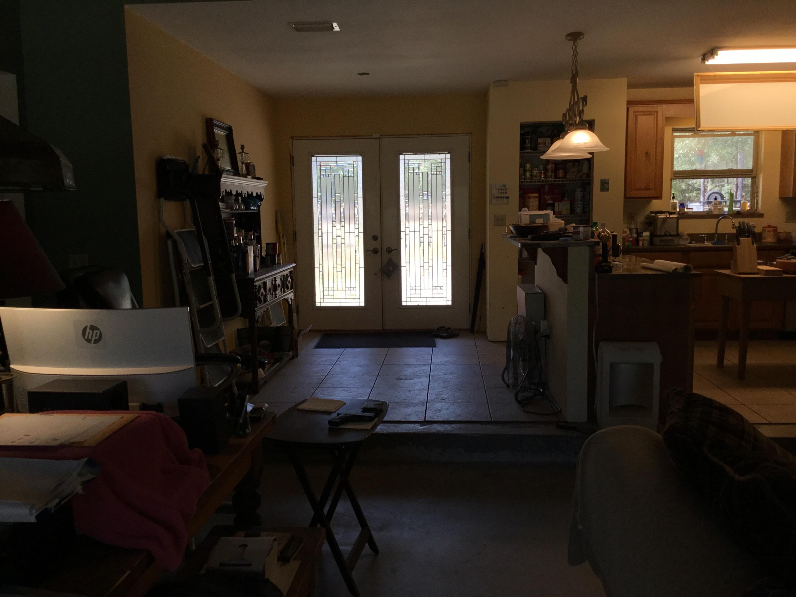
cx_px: 398
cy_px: 298
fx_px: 713
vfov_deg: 45.4
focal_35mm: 31
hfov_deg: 58.4
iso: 32
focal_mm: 3.3
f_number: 2.4
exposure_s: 1/120
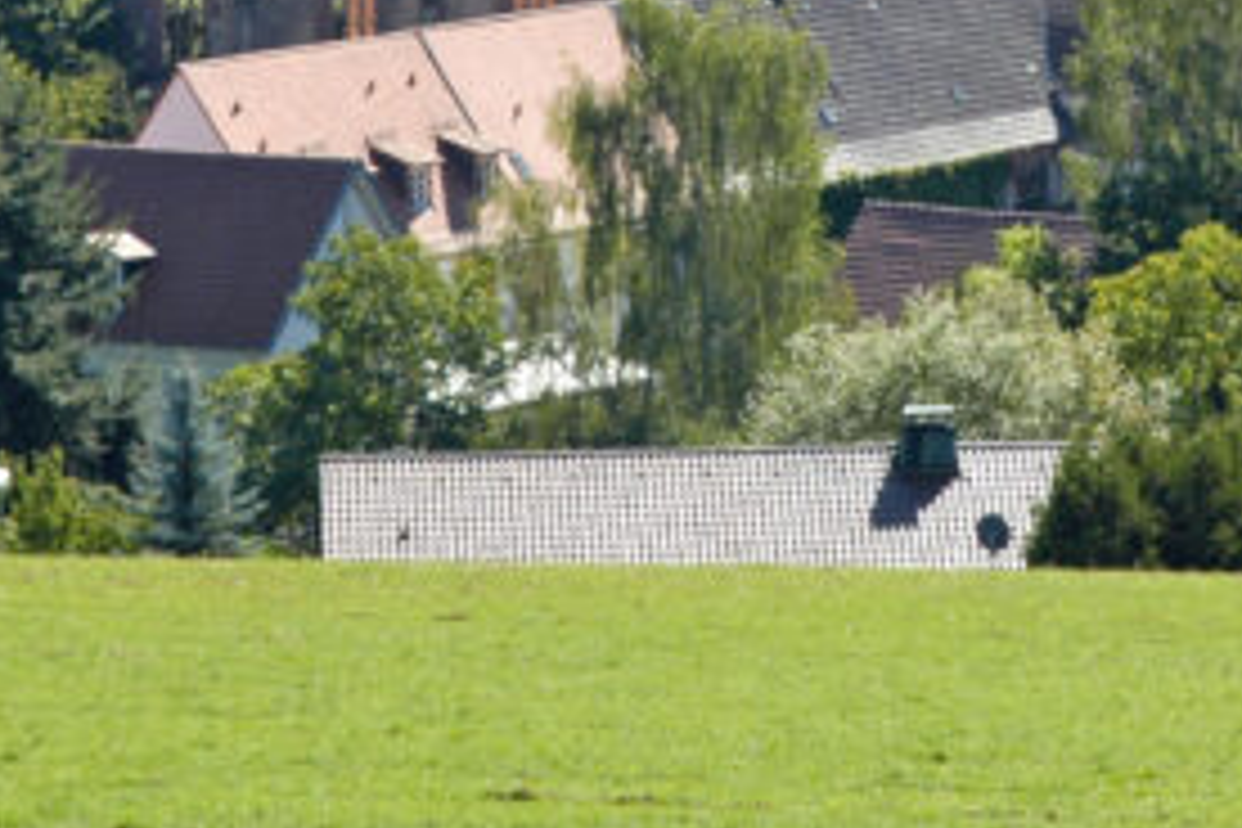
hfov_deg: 7.0
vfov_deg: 4.7
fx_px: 10073
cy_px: -207
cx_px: 1026
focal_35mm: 292
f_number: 8
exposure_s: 1/250
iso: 200
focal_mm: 70
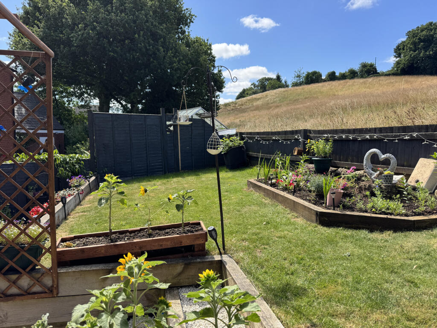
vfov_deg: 56.8
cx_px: 218
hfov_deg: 71.6
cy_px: 164
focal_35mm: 24
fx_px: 303
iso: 80
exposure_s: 1/1721
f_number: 1.78
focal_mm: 6.76
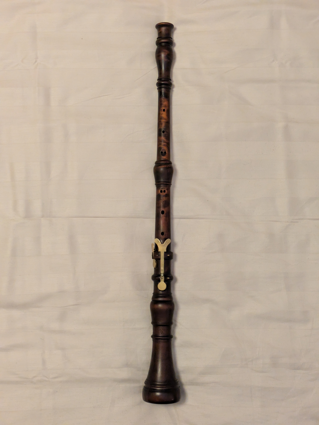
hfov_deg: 28.6
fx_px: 626
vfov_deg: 37.5
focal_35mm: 51
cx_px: 160
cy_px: 212
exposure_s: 1/25
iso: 398
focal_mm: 5.43
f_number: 1.89
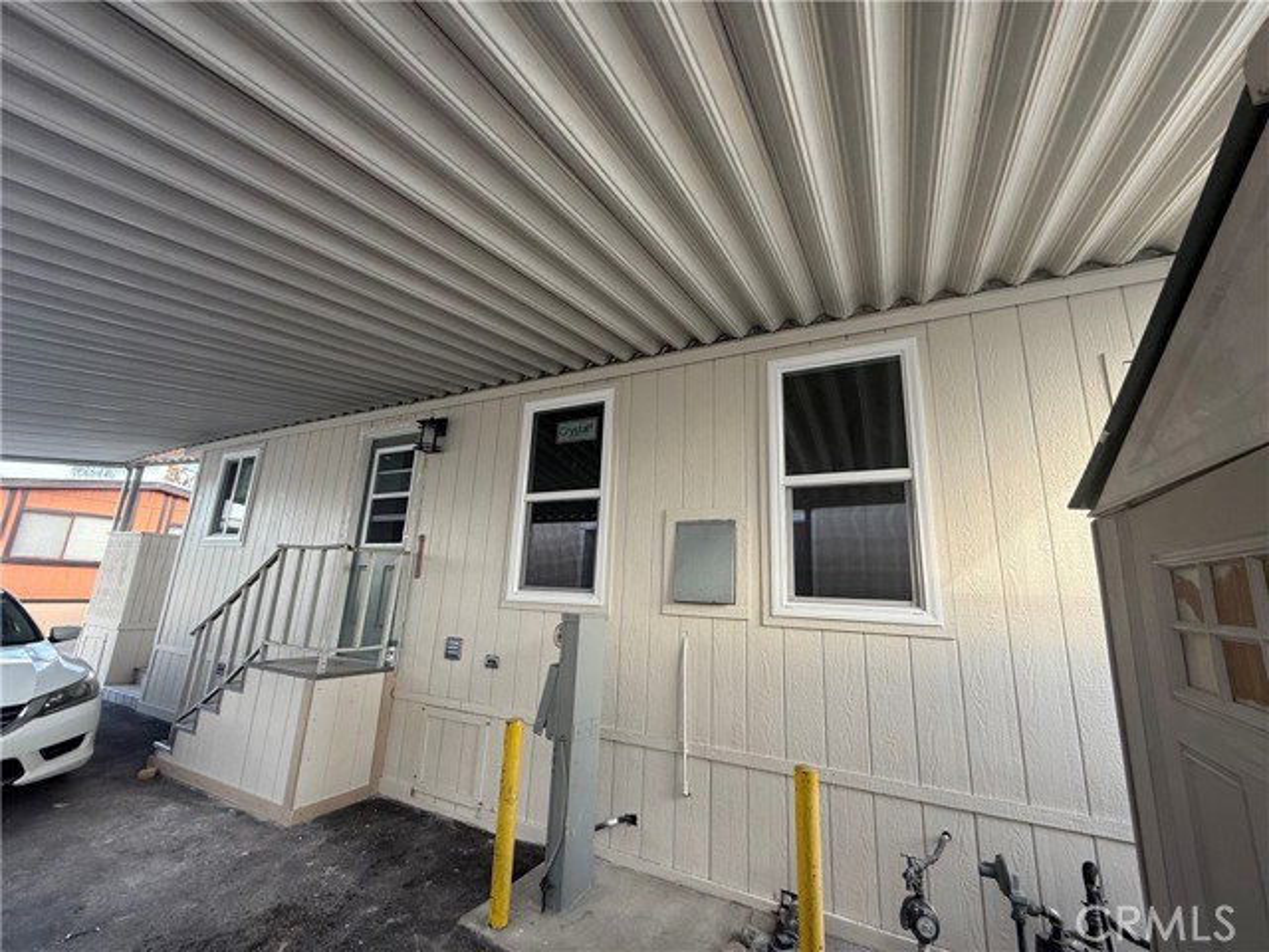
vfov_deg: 85.7
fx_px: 513
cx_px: 634
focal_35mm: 14
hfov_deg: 102.1
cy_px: 476
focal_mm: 2.22
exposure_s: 1/99
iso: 100
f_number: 2.2
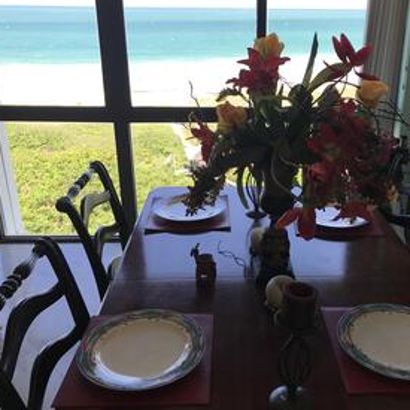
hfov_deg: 45.7
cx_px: 255
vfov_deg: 46.0
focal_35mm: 36
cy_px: 204
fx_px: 482
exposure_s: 1/266
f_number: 1.8
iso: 20
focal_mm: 3.99
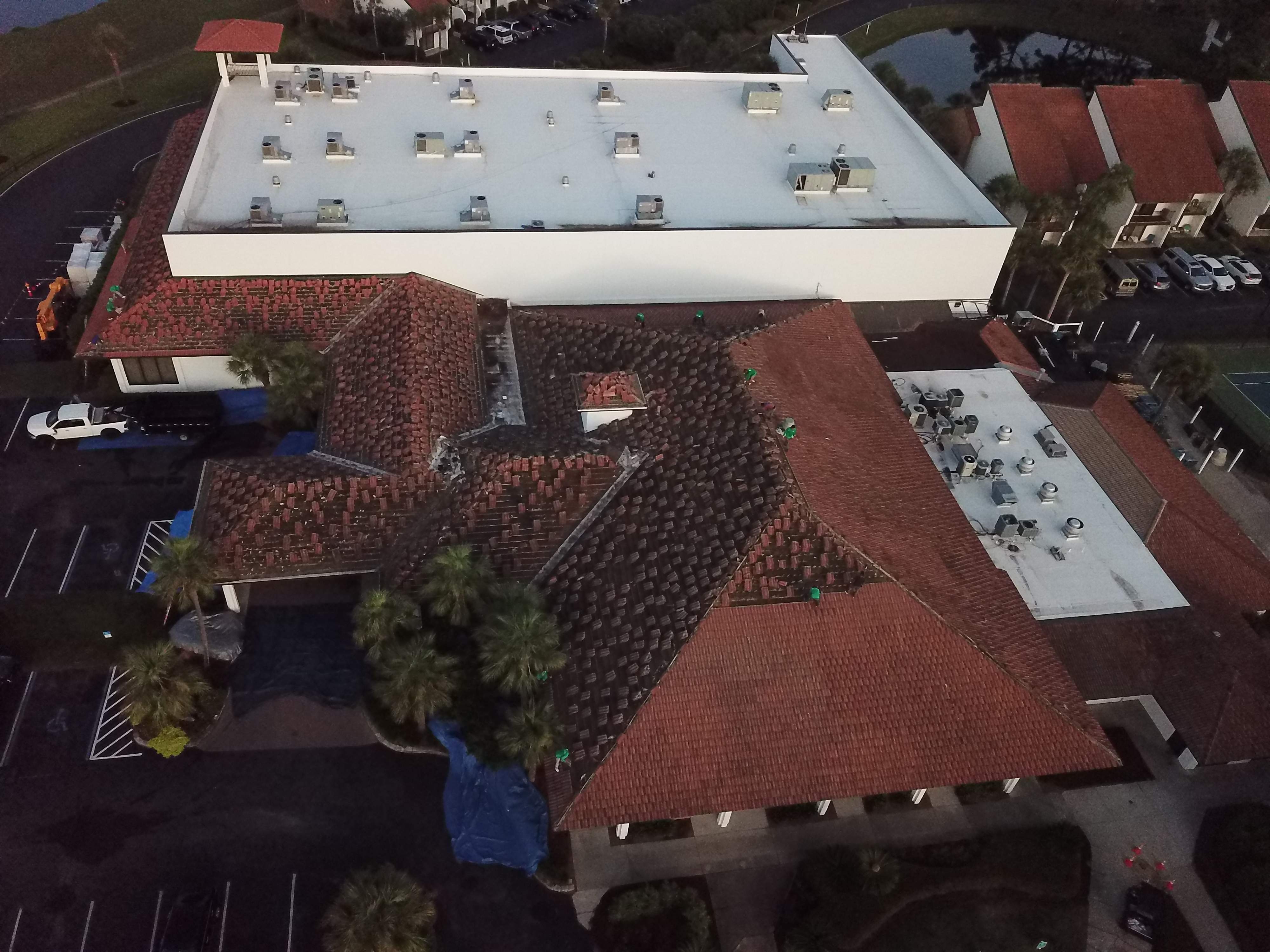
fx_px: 954
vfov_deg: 53.1
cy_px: 476
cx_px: 635
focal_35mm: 26
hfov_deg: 67.3
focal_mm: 4.73
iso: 1600
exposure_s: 1/8000
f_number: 2.2
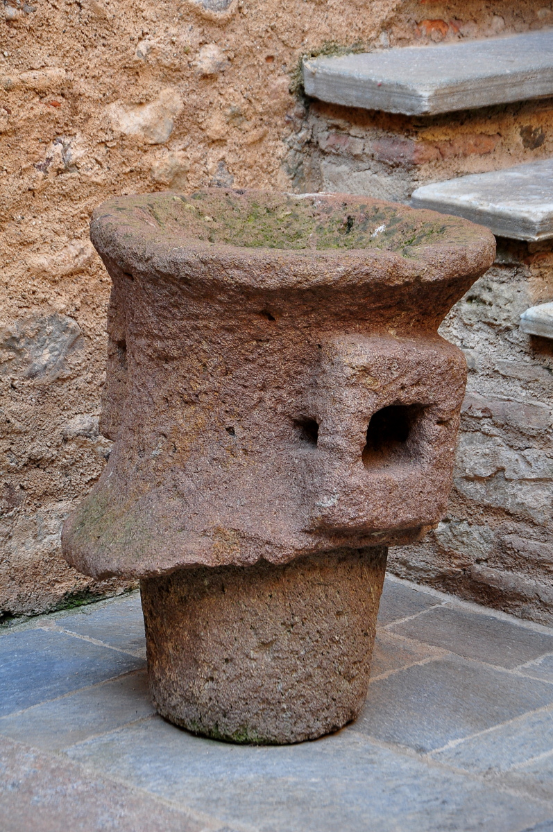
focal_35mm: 112
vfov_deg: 18.2
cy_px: 416
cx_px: 276
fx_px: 2599
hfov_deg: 12.1
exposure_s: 1/50
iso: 400
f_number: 5.3
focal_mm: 75
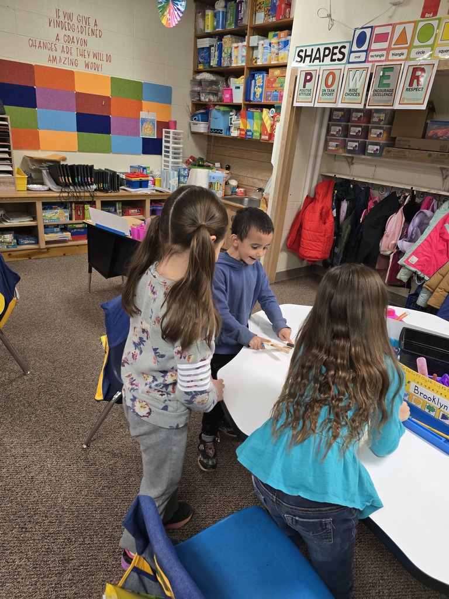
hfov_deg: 58.9
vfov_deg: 73.9
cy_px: 300
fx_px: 398
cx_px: 224
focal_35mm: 23
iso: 320
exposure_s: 1/120
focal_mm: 6.3
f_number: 1.7
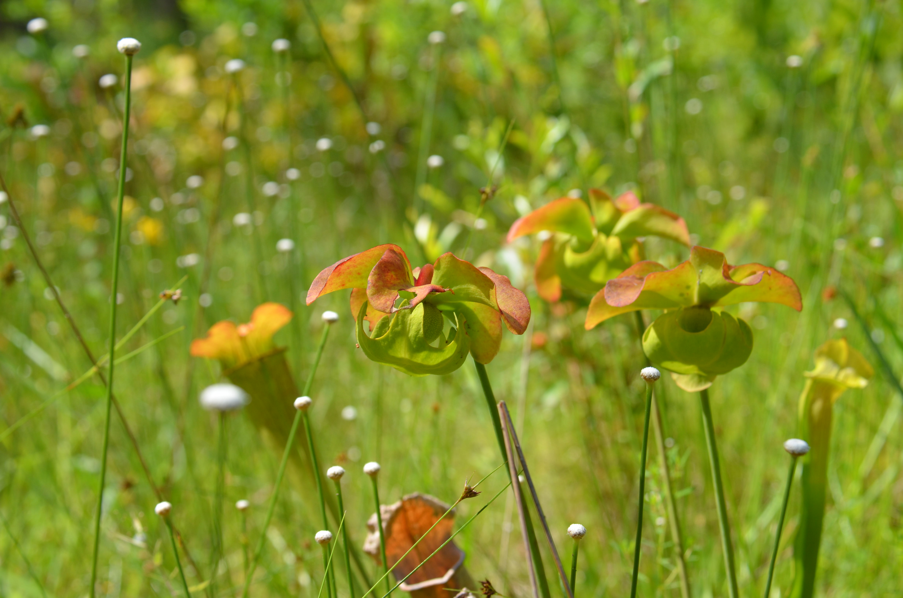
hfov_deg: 22.7
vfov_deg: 15.1
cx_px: 452
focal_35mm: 90
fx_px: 2253
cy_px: 299
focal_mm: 60
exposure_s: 1/250
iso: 200
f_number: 8
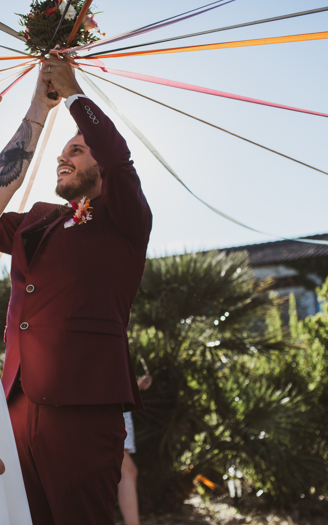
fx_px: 772
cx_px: 76
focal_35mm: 54
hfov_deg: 23.7
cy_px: 260
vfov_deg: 37.5
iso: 200
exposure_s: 1/4000
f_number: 2.8
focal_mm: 35
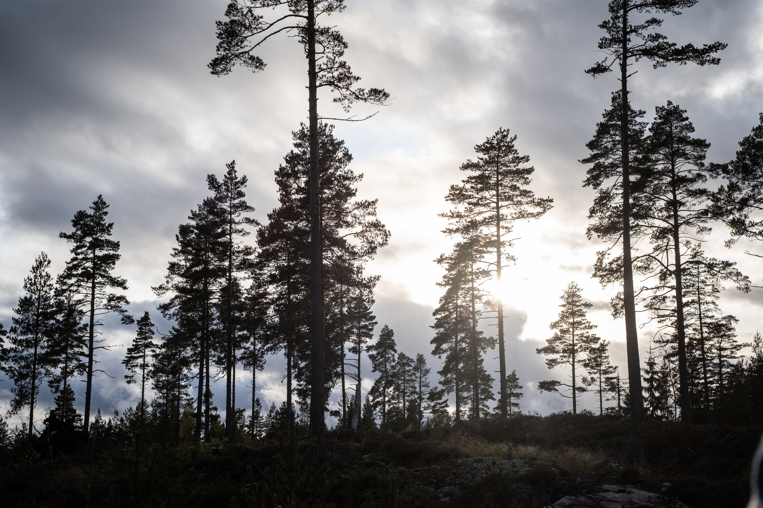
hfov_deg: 37.5
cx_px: 382
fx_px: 1123
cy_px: 254
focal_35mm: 53
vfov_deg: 25.5
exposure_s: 1/2000
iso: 400
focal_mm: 35
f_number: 5
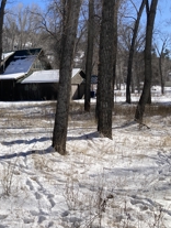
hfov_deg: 25.1
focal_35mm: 54
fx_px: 355
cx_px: -19
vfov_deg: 35.3
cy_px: 84
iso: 25
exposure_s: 1/3745
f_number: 1.8
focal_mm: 3.99
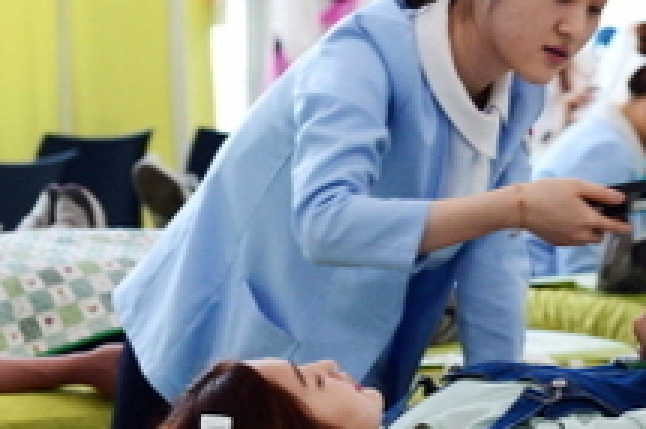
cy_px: 392
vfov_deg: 6.4
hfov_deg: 9.5
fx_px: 3837
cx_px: 790
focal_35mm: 214
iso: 1600
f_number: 4.5
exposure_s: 1/125
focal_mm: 82
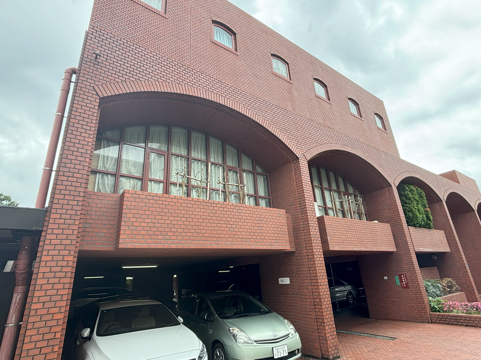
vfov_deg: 71.6
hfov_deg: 87.8
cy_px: 180
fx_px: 250
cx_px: 240
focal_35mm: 18
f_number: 2.4
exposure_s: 1/127
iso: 25
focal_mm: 1.54
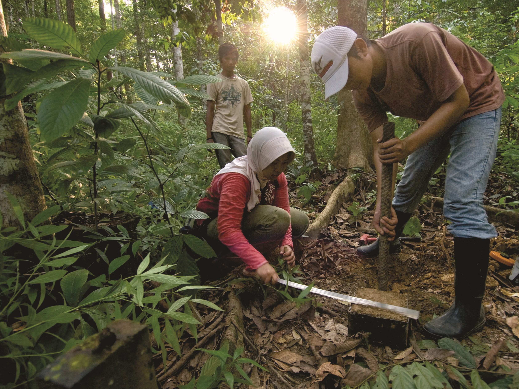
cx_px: 286
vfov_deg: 66.0
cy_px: 192
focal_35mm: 20
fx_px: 300
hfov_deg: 81.5
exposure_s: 1/15
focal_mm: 12
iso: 100
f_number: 4
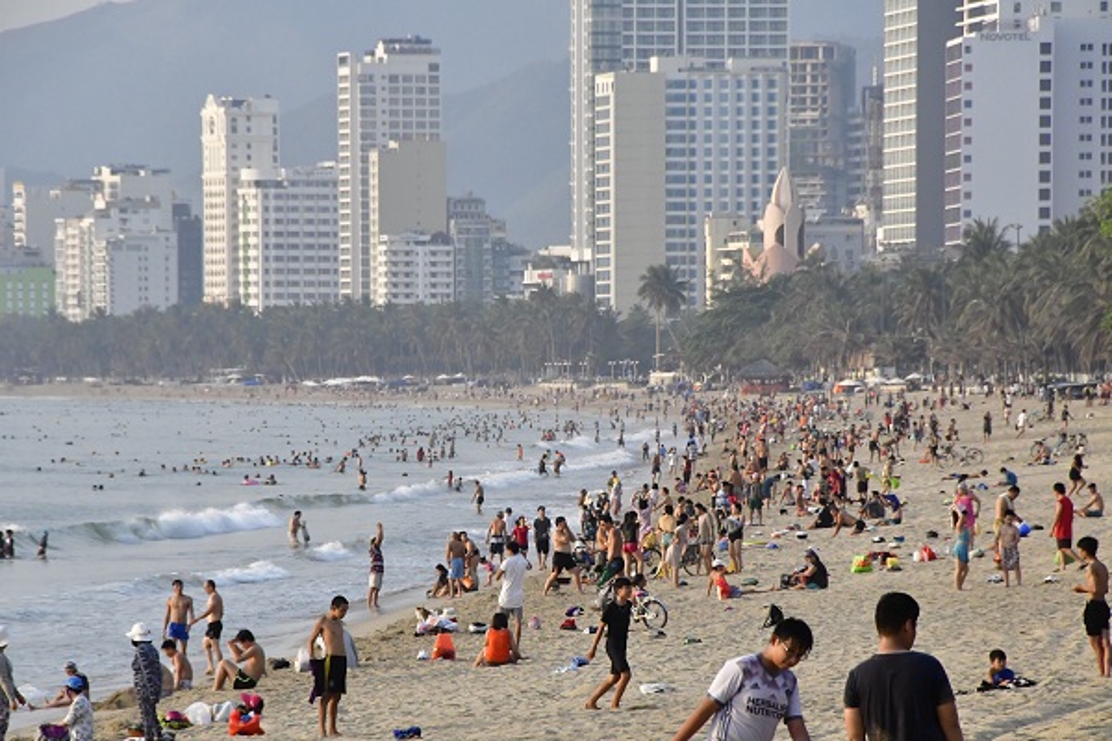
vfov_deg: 4.6
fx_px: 9266
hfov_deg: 6.9
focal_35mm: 300
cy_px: 370
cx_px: 556
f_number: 11
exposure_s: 1/2000
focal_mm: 200
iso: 4500
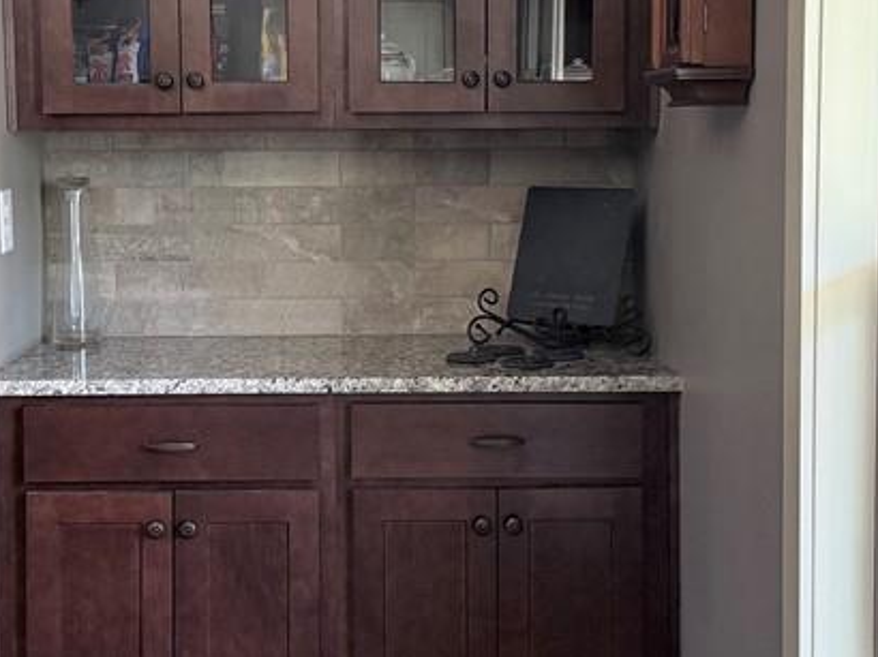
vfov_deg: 24.3
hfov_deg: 32.2
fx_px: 1521
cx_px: 398
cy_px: 223
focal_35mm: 60
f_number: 1.78
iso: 400
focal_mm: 6.76
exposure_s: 1/120
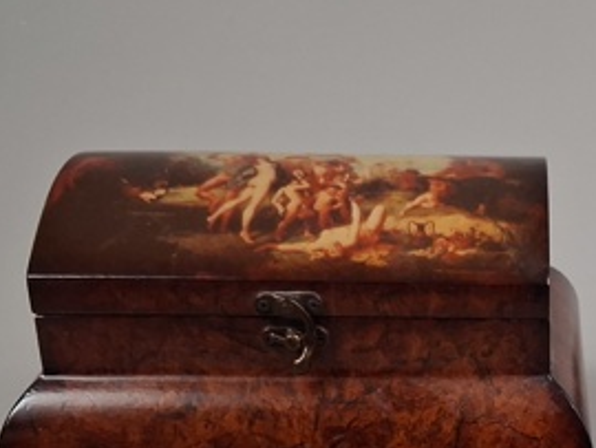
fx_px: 1379
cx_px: 609
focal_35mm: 80
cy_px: 492
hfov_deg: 23.3
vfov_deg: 17.8
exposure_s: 1/100
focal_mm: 4
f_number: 1.8
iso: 400
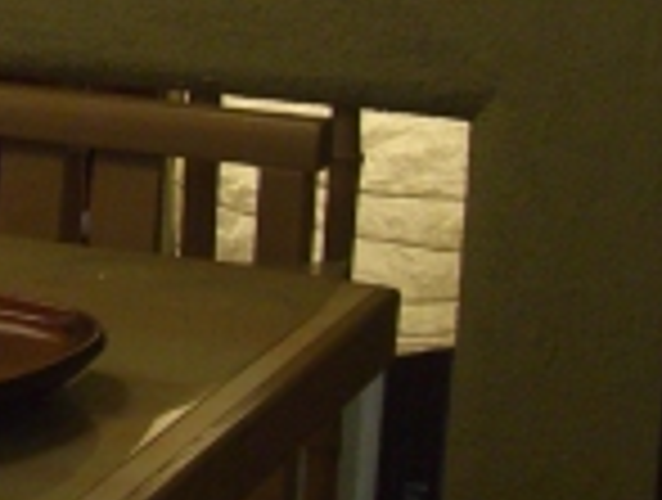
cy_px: -5
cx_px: -347
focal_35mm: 165
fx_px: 3163
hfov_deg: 11.4
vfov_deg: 9.0
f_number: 2.7
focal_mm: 6.2
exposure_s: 1/30
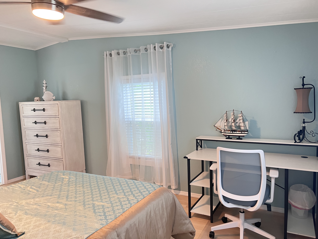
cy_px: 120
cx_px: 159
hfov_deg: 67.3
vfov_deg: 53.1
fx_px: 239
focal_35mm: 26
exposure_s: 1/60
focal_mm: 5.7
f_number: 1.5
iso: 250
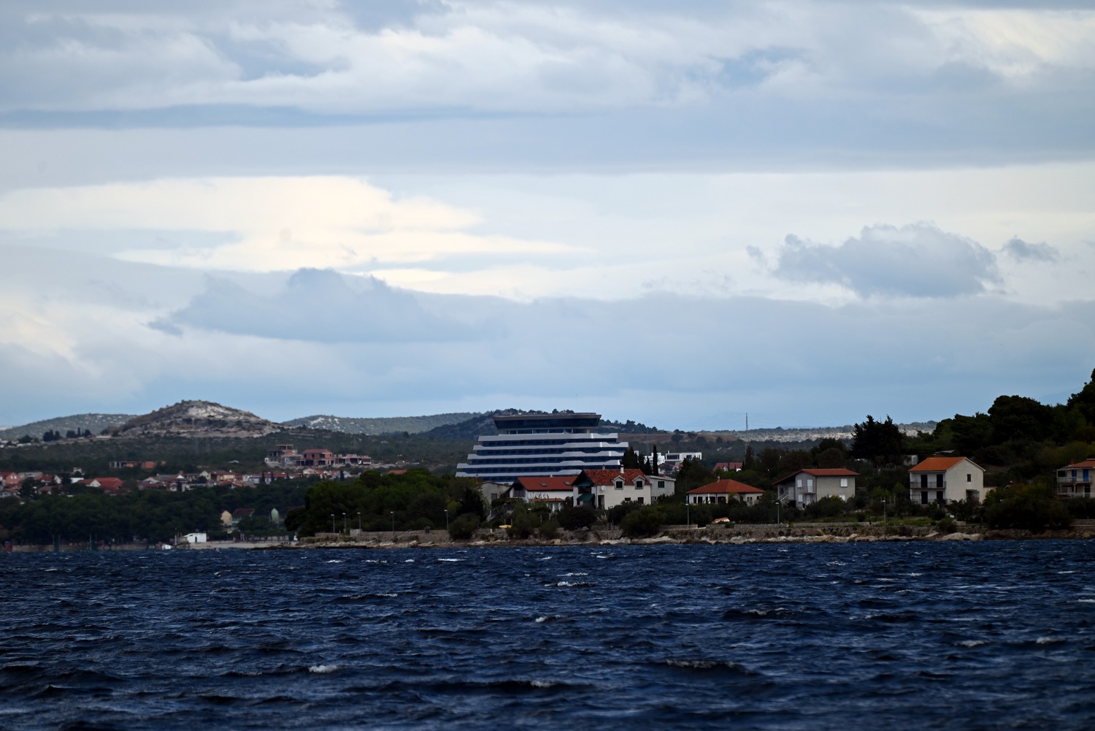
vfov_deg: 4.6
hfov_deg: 6.9
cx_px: 548
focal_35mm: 300
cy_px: 366
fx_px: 9127
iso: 160
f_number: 5.6
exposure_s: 1/1000
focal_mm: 300
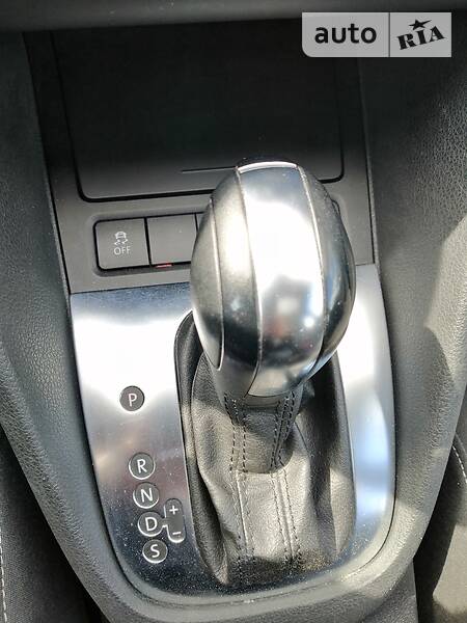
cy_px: 312
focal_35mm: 26
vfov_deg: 67.3
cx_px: 234
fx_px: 468
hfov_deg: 53.1
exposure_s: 1/100
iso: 80
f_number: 2.2
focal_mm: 3.8
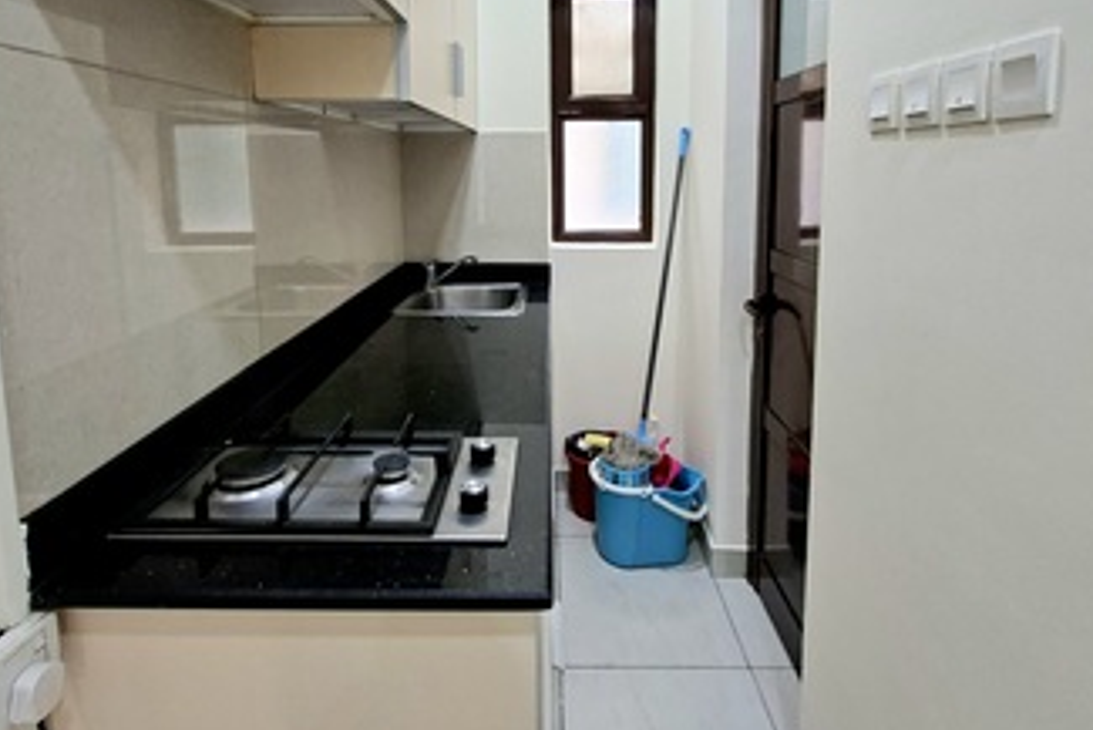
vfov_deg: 63.0
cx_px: 536
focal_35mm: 19
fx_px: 577
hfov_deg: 86.9
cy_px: 244
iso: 100
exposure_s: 1/50
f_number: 2.2
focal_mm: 1.74
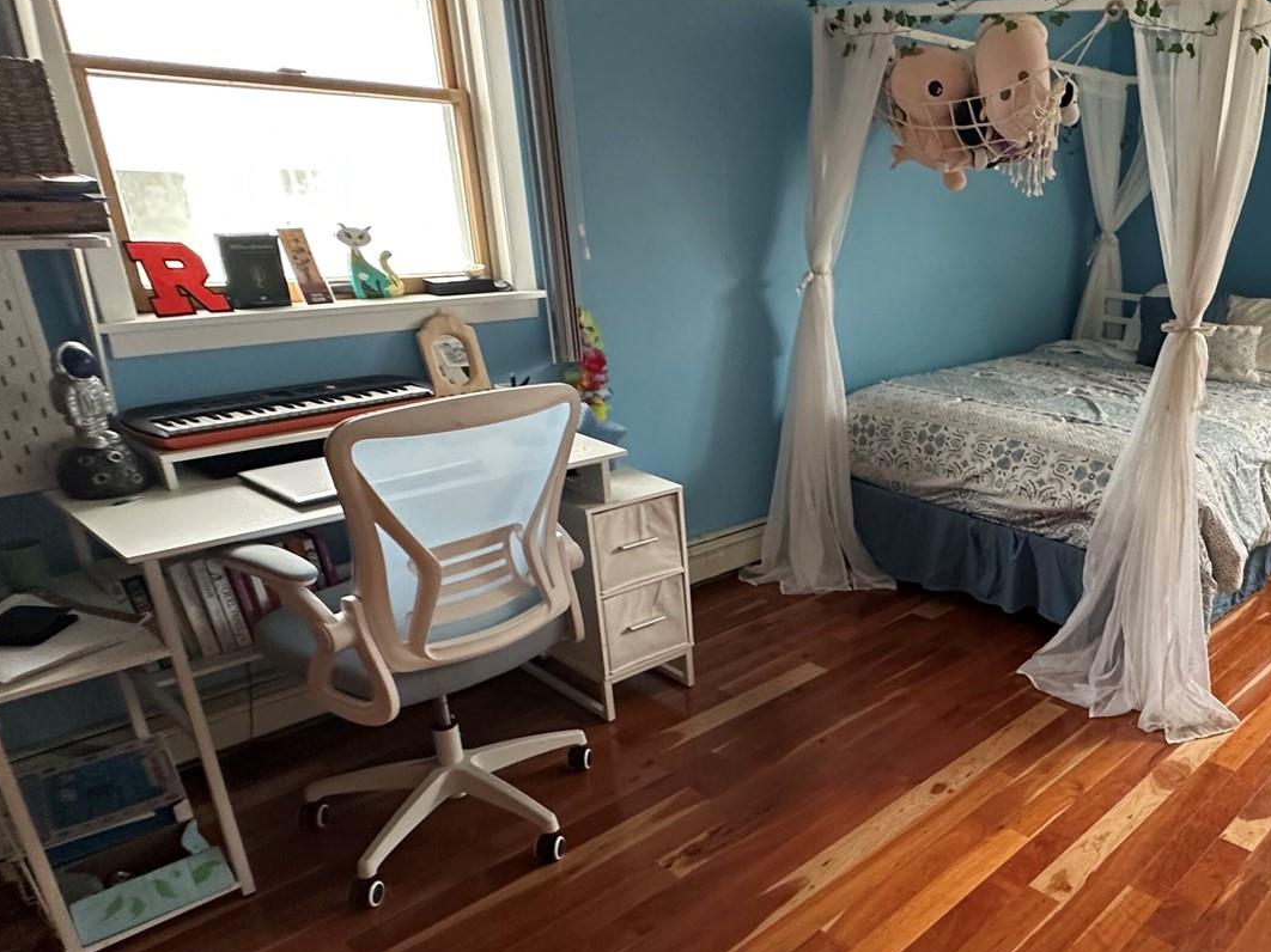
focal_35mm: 27
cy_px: 585
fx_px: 991
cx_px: 987
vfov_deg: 50.9
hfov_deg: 60.9
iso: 320
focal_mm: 2.22
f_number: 2.2
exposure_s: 1/67
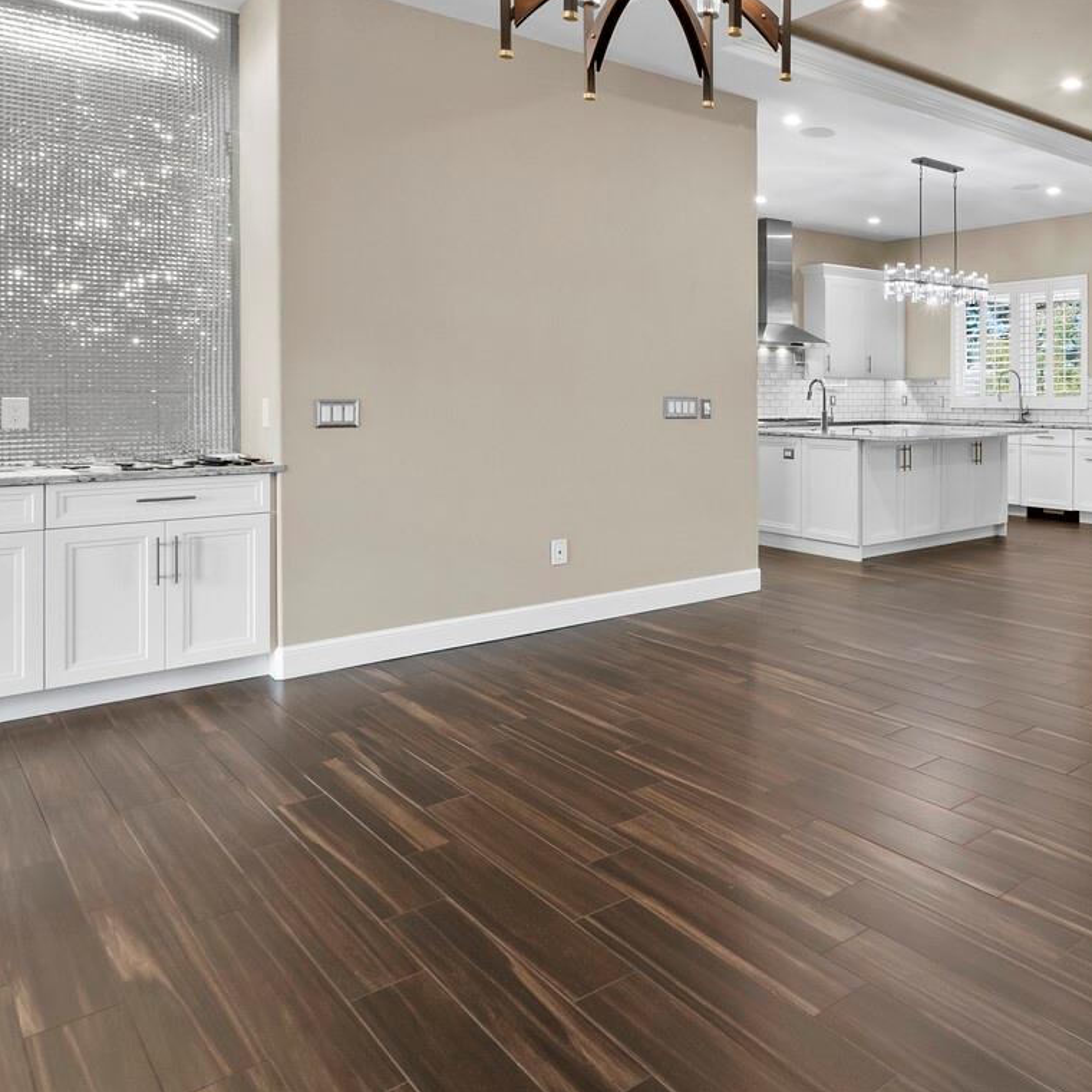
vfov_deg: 59.7
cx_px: 904
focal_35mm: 26
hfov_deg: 55.7
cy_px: 373
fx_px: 928
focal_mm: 7
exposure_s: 1.3
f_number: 11
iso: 320
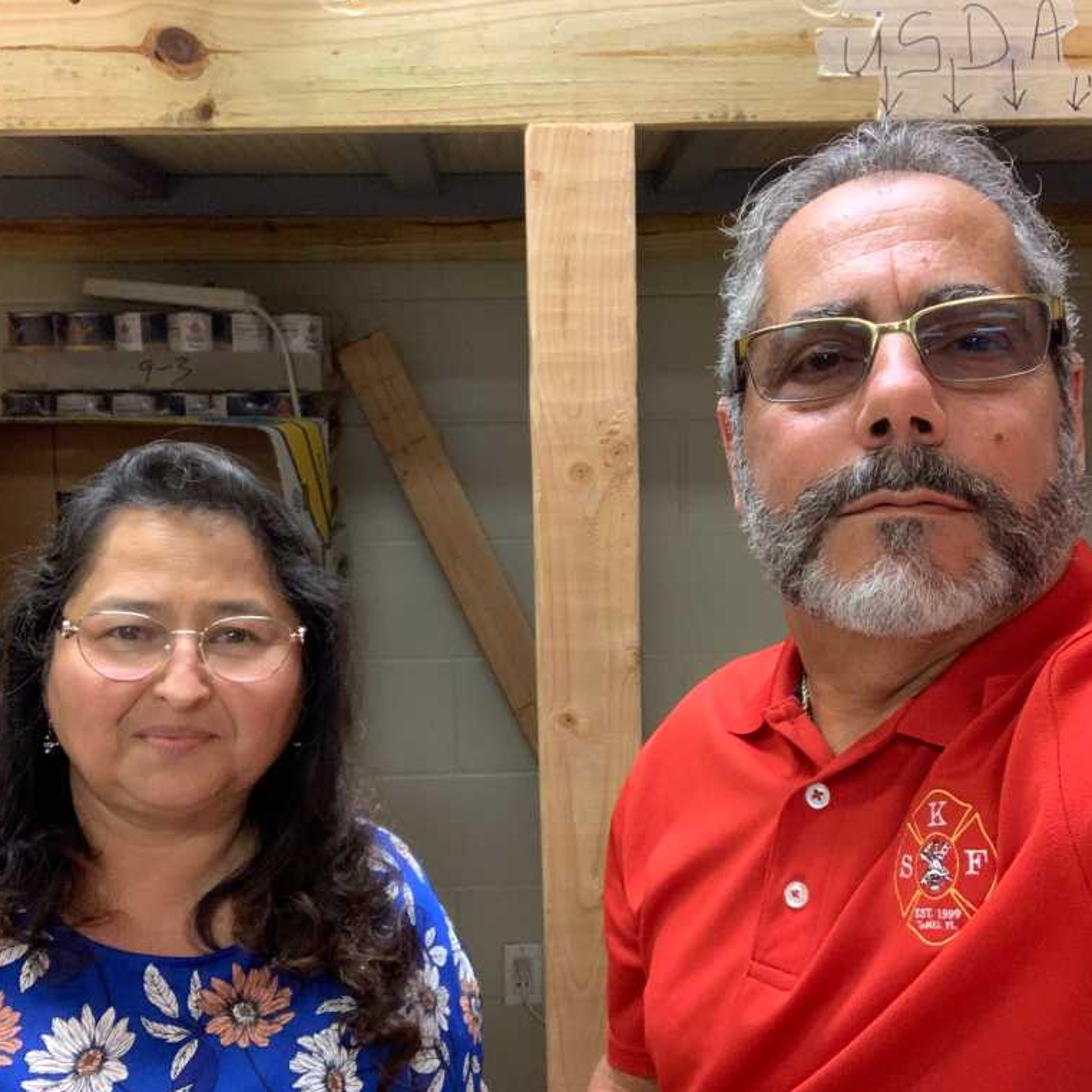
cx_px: 553
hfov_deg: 43.9
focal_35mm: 38
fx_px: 1356
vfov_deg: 43.9
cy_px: 547
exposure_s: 1/40
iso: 250
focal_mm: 2.87
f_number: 2.2
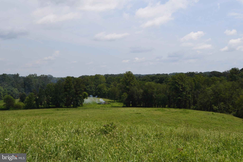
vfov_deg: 28.1
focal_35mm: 48
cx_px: 122
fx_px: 324
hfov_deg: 41.1
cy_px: 81
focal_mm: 24
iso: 100
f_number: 9
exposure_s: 1/320
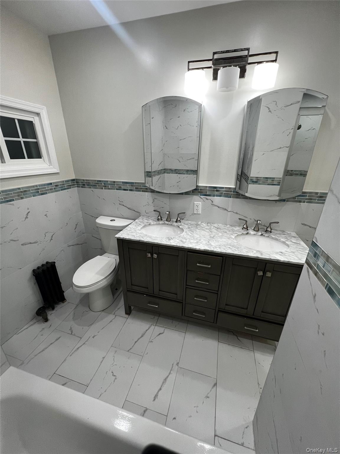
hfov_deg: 89.9
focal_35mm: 13
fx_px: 170
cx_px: 170
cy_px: 227
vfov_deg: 106.2
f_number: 1.8
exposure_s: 1/120
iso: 200
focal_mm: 1.57
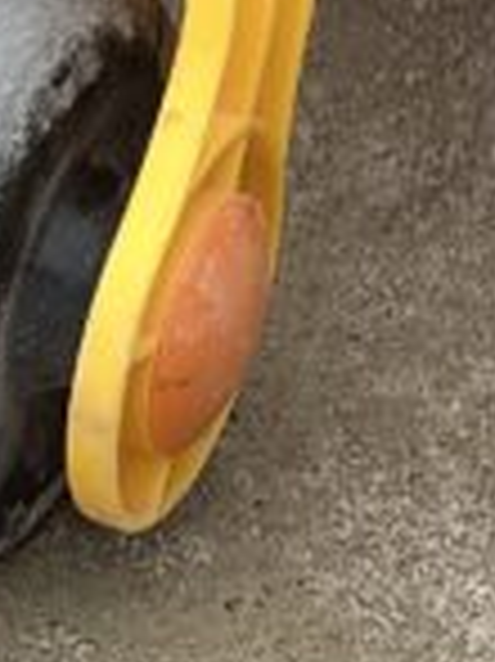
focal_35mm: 167
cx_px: 513
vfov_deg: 9.2
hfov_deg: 8.8
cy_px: -1374
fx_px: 3189
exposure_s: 1/1587
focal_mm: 6.86
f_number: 1.78
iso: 80
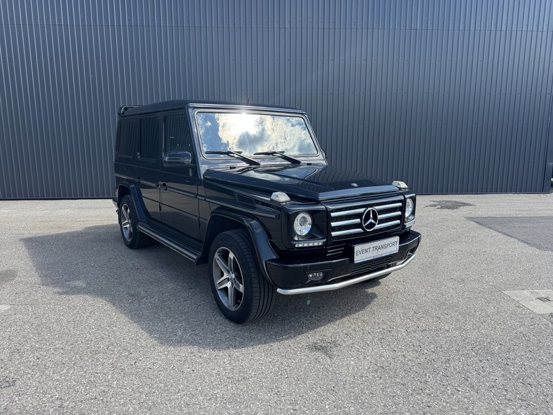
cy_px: 208
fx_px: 383
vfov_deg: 56.8
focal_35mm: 24
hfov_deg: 71.6
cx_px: 276
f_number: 1.78
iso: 80
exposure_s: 1/1524
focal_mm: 6.76
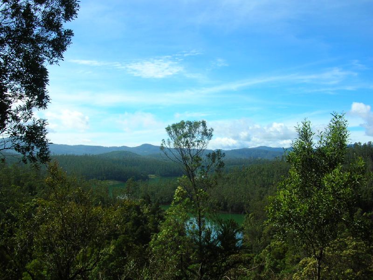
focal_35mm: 35
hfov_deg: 52.6
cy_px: 140
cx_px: 186
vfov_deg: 40.7
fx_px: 377
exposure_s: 1/276
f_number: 5.6
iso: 50
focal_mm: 5.8
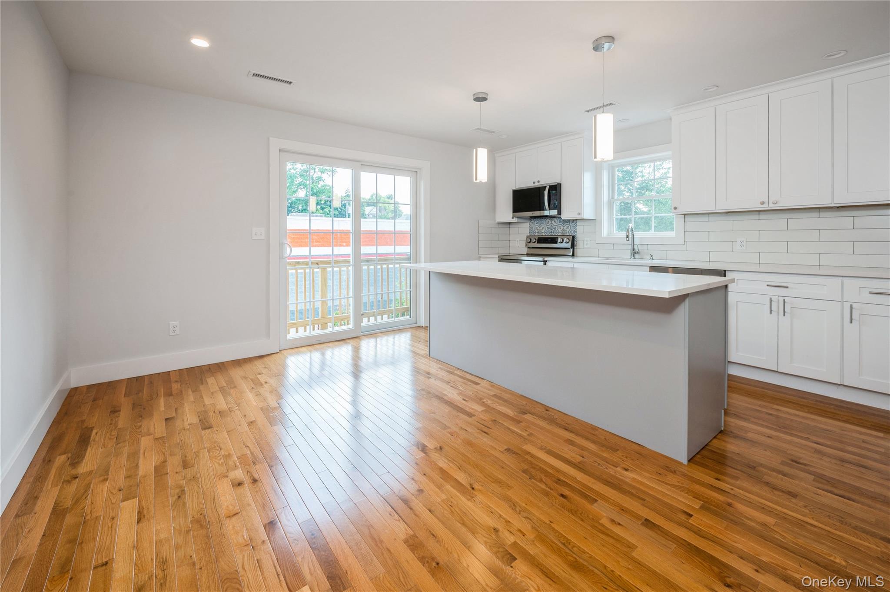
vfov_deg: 81.1
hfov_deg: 104.3
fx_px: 346
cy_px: 296
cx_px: 445
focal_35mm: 14
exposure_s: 1/13
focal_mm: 14
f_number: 11
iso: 200
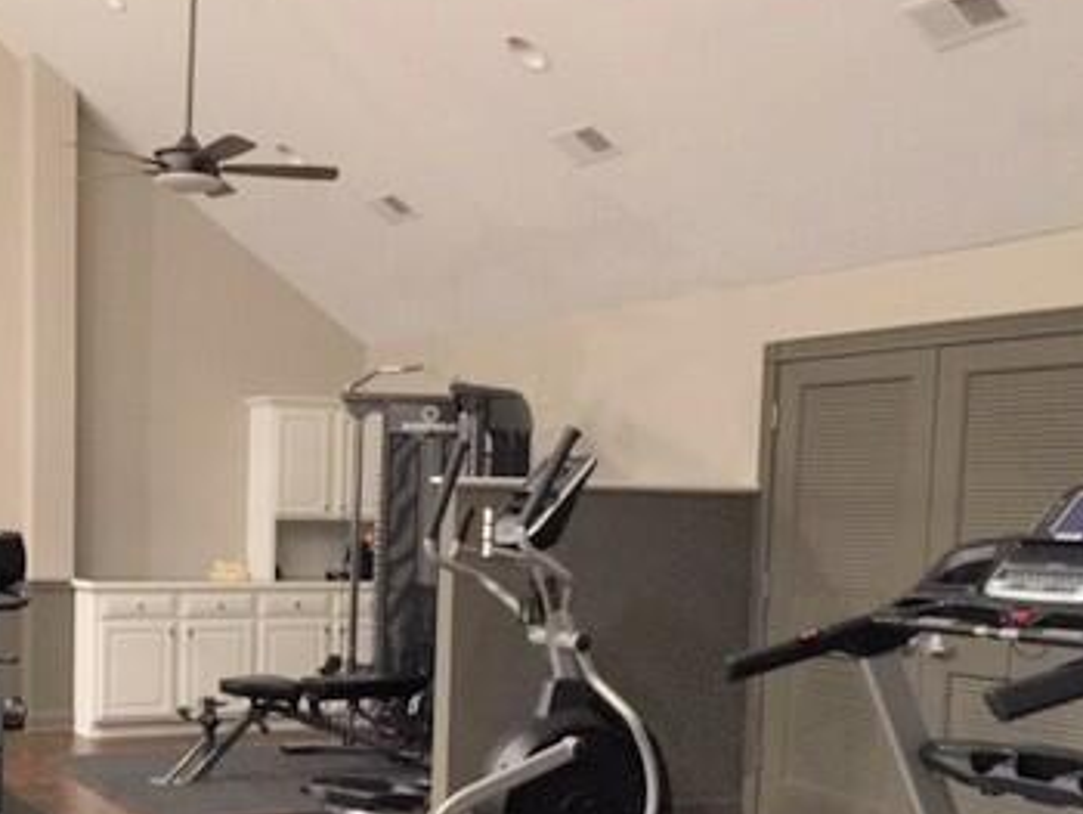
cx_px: 325
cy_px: 647
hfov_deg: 35.6
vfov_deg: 27.0
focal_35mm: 53
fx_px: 1659
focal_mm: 4.15
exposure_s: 1/4
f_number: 2.2
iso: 160
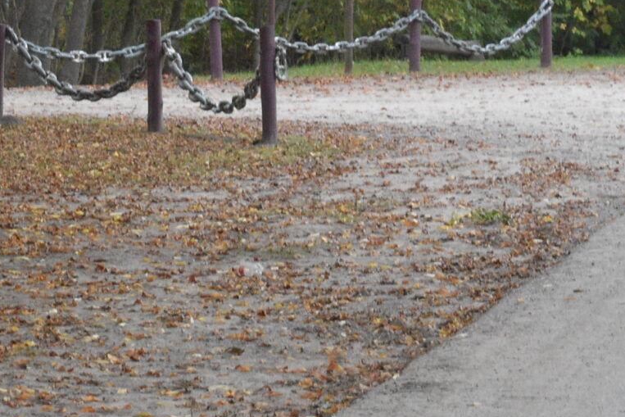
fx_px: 4804
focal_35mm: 277
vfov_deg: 5.0
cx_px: 183
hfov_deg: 7.4
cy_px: -29
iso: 2500
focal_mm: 55
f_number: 5.6
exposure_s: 1/60
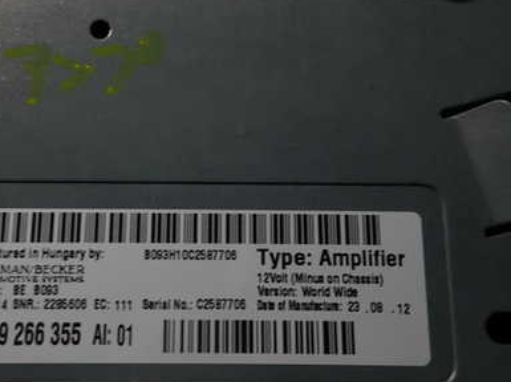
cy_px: 145
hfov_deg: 47.8
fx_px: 575
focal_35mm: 39
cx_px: 219
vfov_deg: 36.6
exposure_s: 1/30
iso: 200
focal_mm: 4.5
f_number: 2
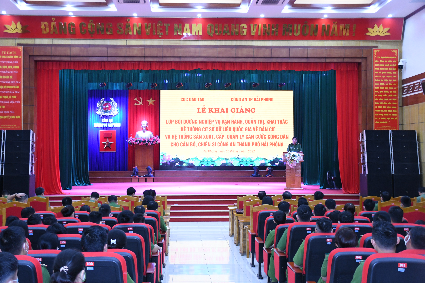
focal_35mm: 45
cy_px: 142
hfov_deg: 43.6
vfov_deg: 29.9
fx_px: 531
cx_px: 212
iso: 2500
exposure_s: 1/125
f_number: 4
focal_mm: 30
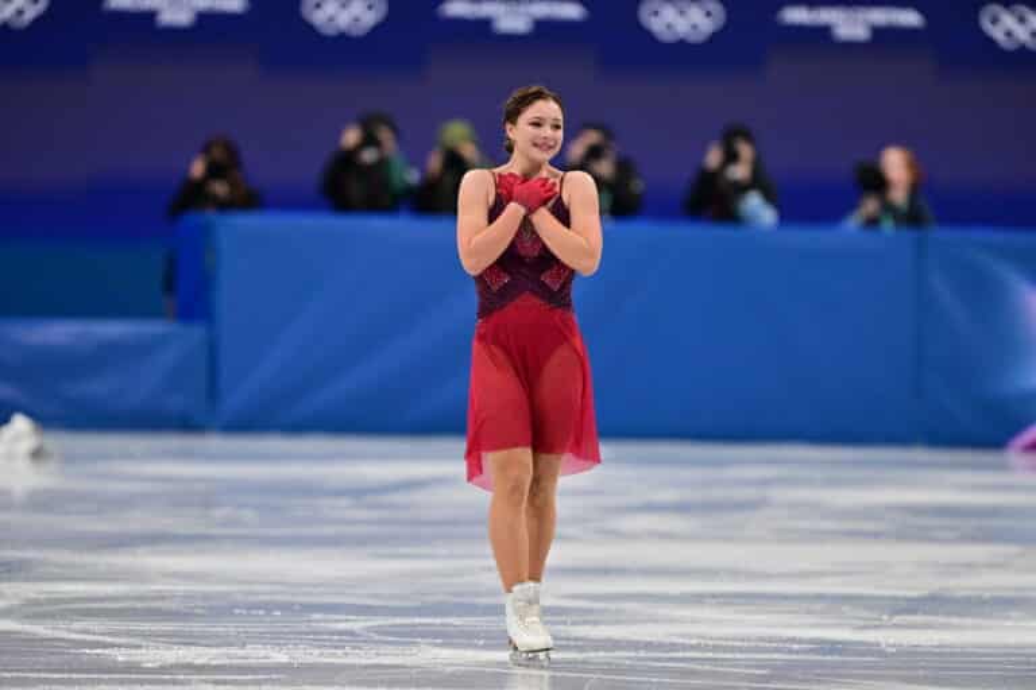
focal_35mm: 400
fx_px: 11510
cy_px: 345
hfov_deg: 5.2
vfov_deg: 3.4
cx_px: 518
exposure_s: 1/1600
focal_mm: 400
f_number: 3.5
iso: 1600
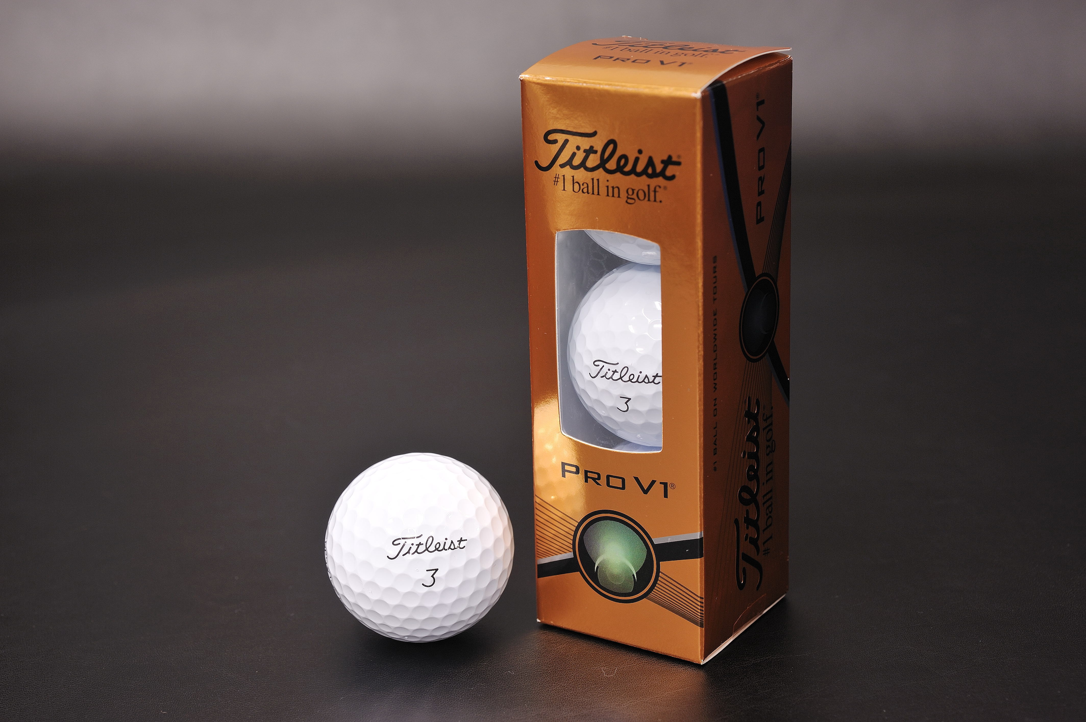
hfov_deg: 33.4
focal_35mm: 60
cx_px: 543
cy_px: 361
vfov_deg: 22.6
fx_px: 1809
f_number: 9
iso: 200
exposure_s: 1/2.5
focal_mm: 60
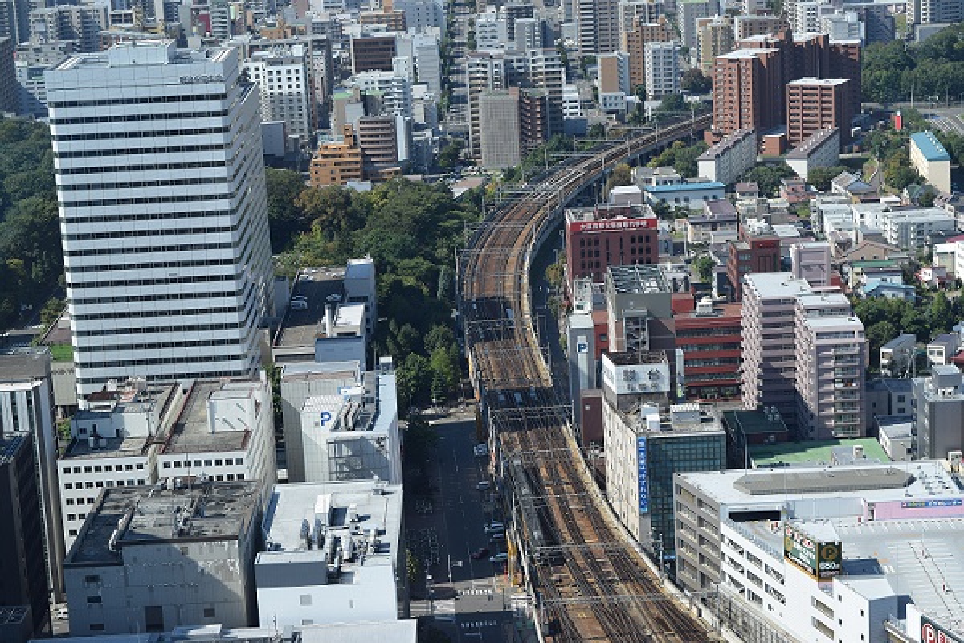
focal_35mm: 82
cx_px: 482
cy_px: 322
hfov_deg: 24.6
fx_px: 2209
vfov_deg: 16.6
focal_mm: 55
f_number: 9
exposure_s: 1/320
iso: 200
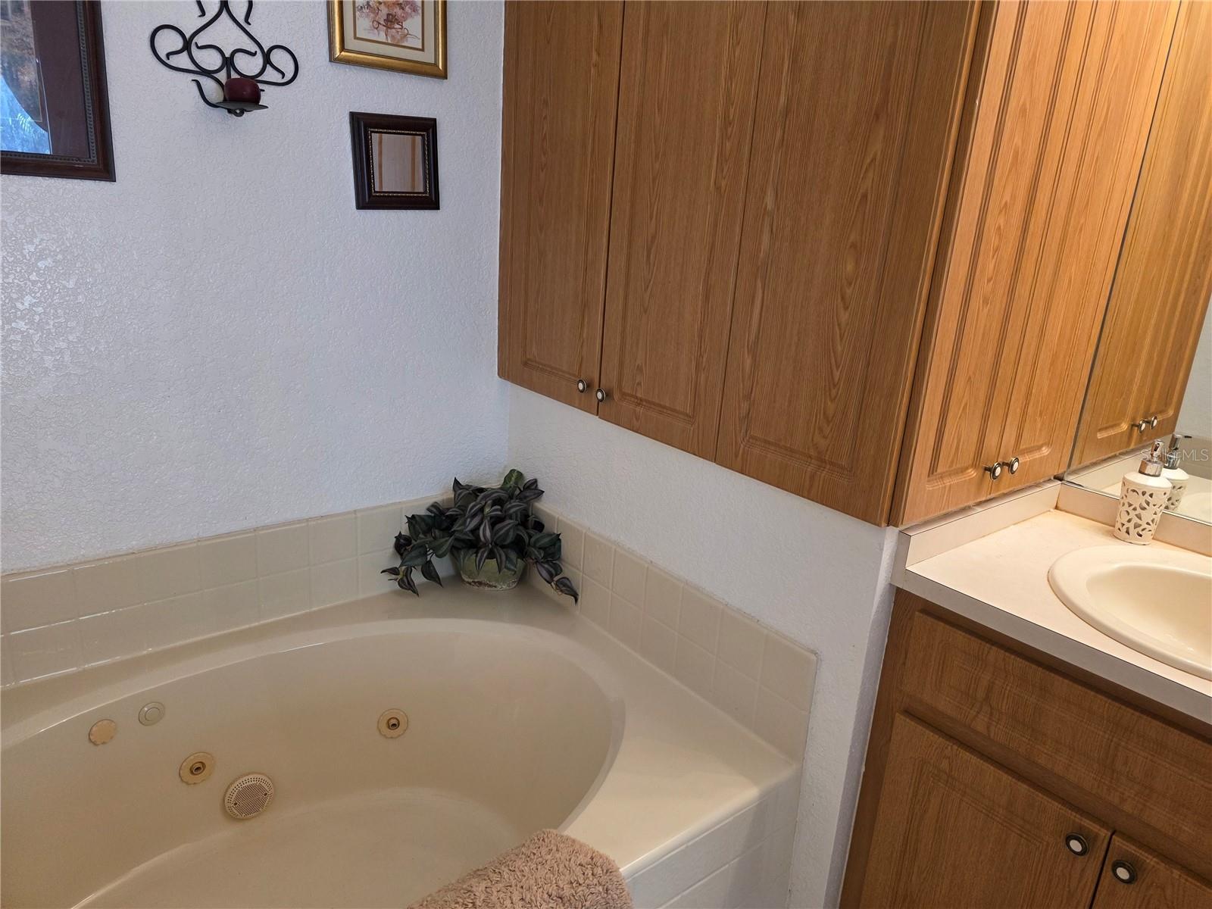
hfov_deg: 73.9
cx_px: 606
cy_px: 454
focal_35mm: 23
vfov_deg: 58.9
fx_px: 805
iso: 320
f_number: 1.7
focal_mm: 6.3
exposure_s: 1/120
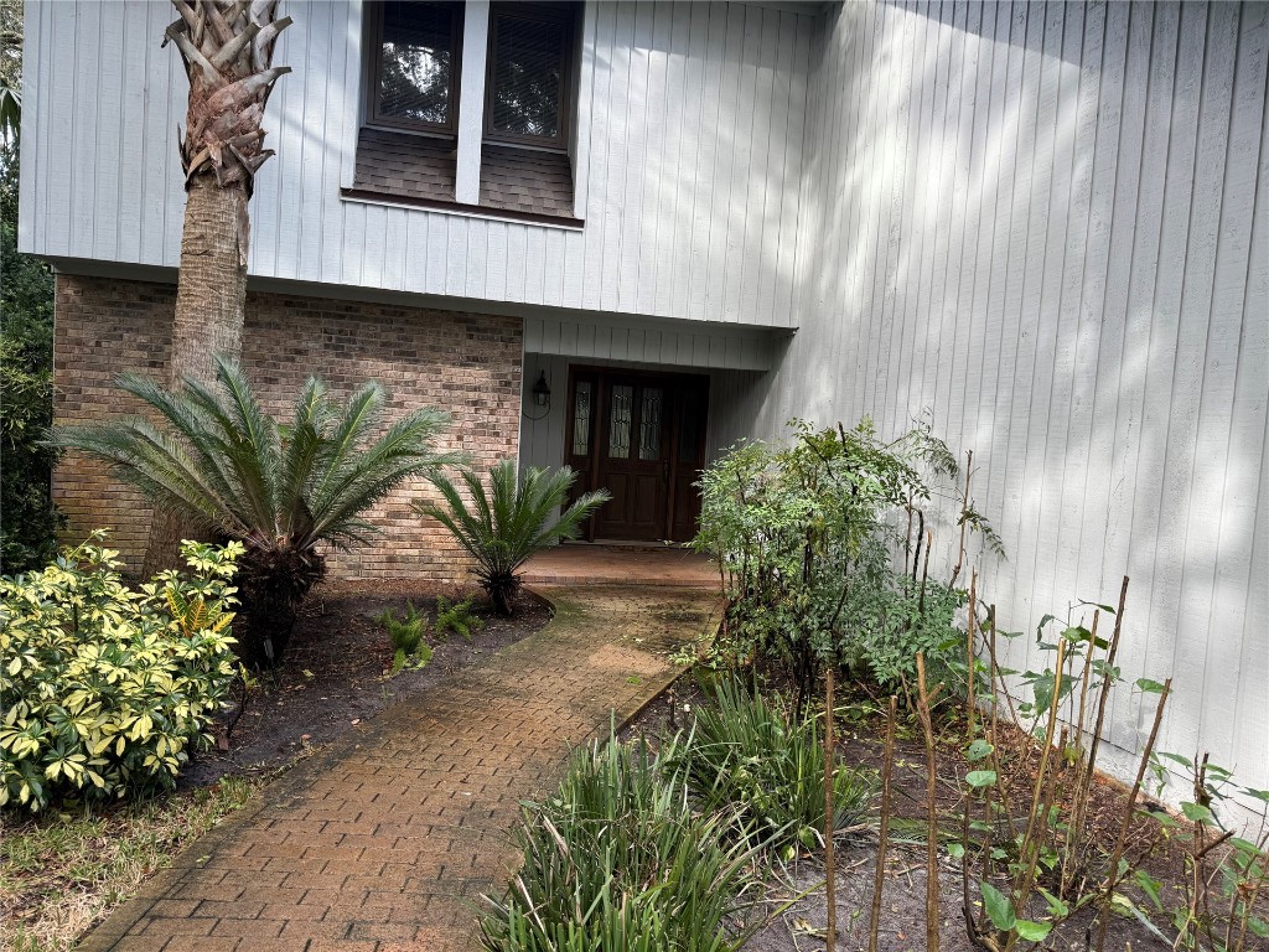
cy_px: 476
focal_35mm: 24
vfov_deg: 56.8
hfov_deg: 71.6
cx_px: 634
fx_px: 880
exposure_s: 1/154
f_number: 1.78
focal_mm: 6.76
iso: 64
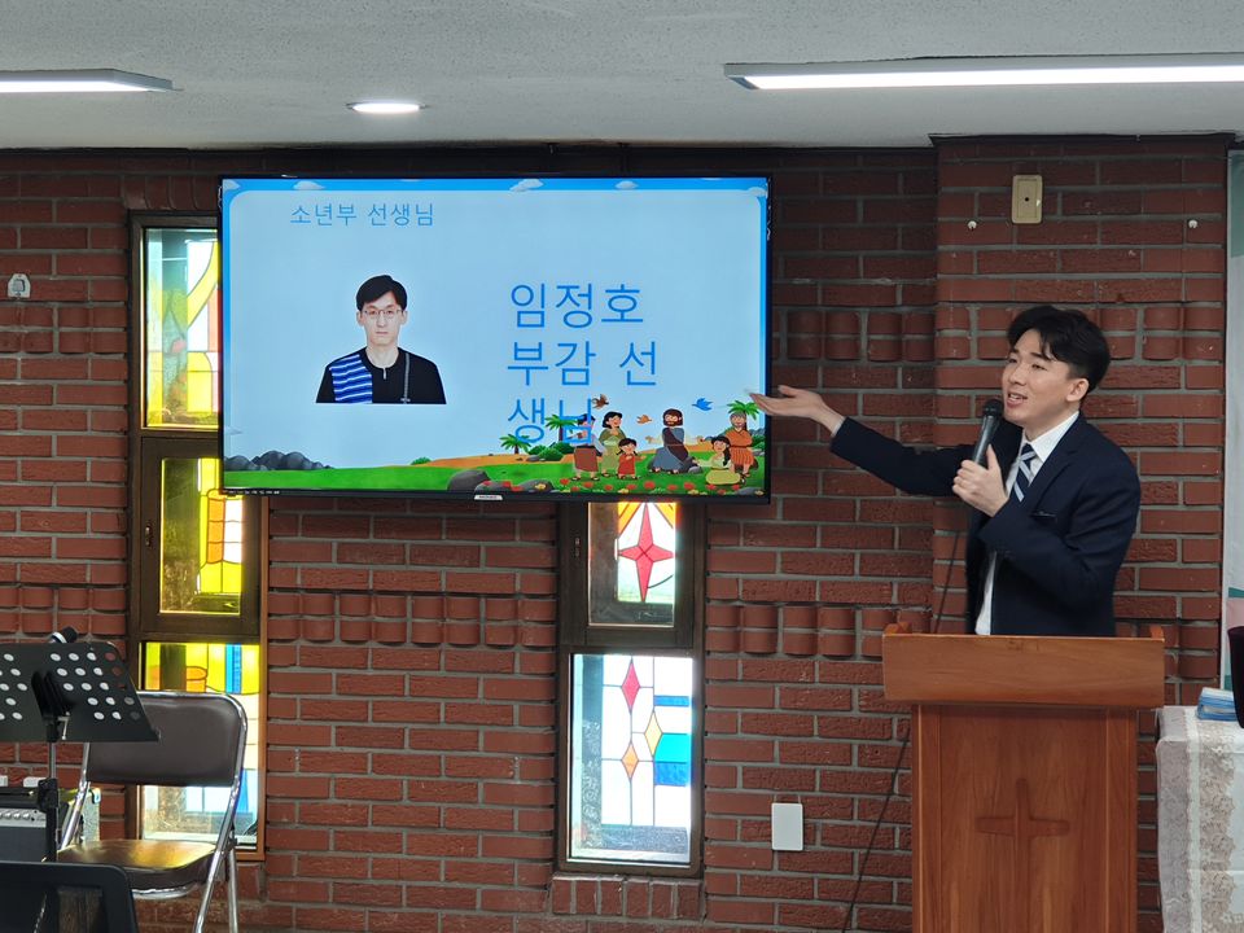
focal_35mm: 52
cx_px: 622
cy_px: 466
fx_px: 1869
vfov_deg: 28.0
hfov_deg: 36.8
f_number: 2.4
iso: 100
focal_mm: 6
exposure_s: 1/30
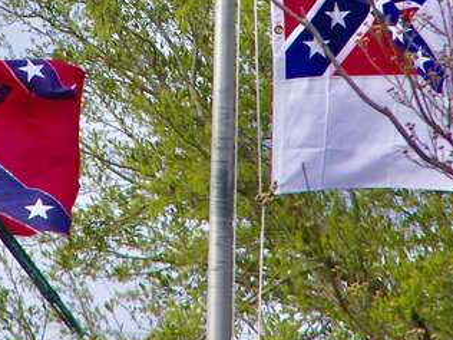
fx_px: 12066
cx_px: 165
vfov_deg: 1.6
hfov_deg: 2.2
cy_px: 27
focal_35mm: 922
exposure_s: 1/500
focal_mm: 65.1
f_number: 5.4
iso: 80
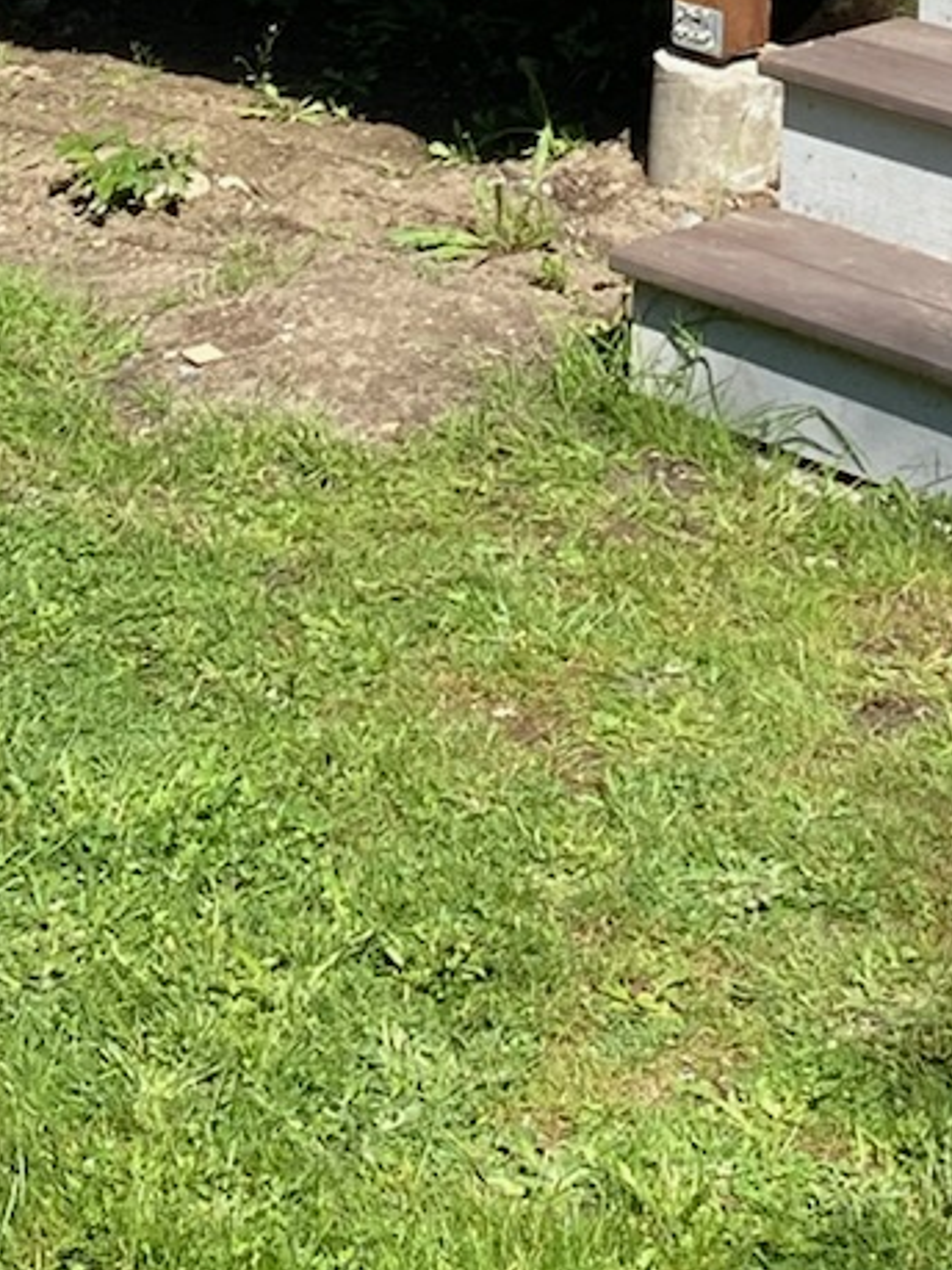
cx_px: 542
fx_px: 4256
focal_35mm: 116
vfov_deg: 15.5
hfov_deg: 12.8
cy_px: -708
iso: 32
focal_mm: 4.25
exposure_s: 1/1464
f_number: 1.8
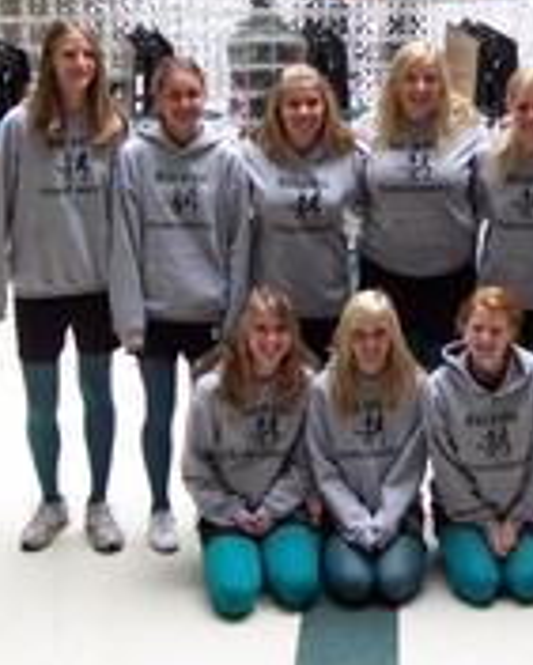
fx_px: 1537
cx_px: 520
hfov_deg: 19.2
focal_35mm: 78
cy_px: 319
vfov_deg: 24.4
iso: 128
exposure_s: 1/30
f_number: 2.8
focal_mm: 5.85
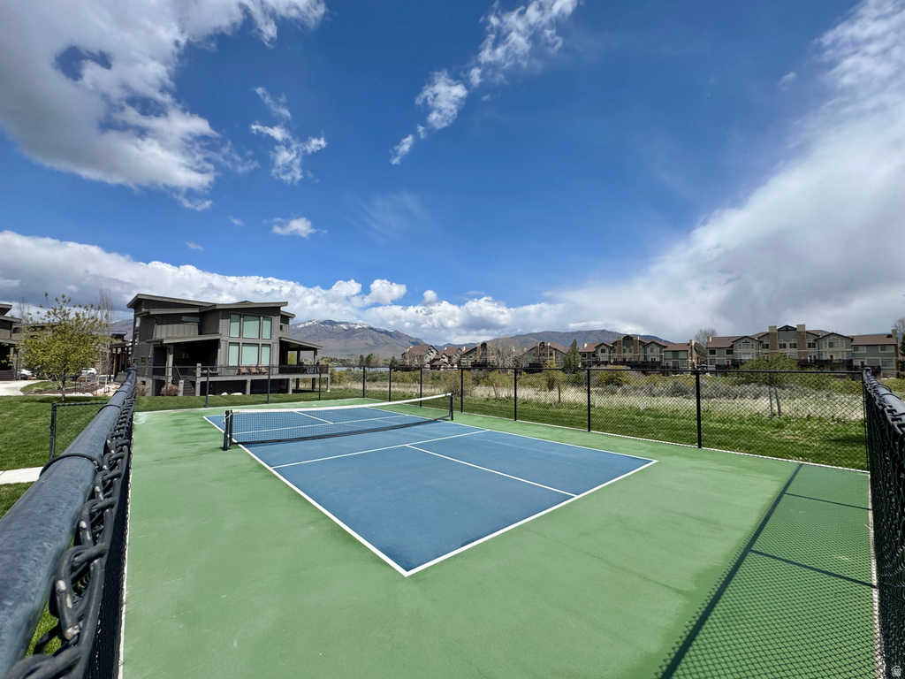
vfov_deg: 85.7
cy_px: 340
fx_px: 366
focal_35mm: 14
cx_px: 452
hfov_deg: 102.1
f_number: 2.2
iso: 50
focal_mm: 2.22
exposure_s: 1/3717
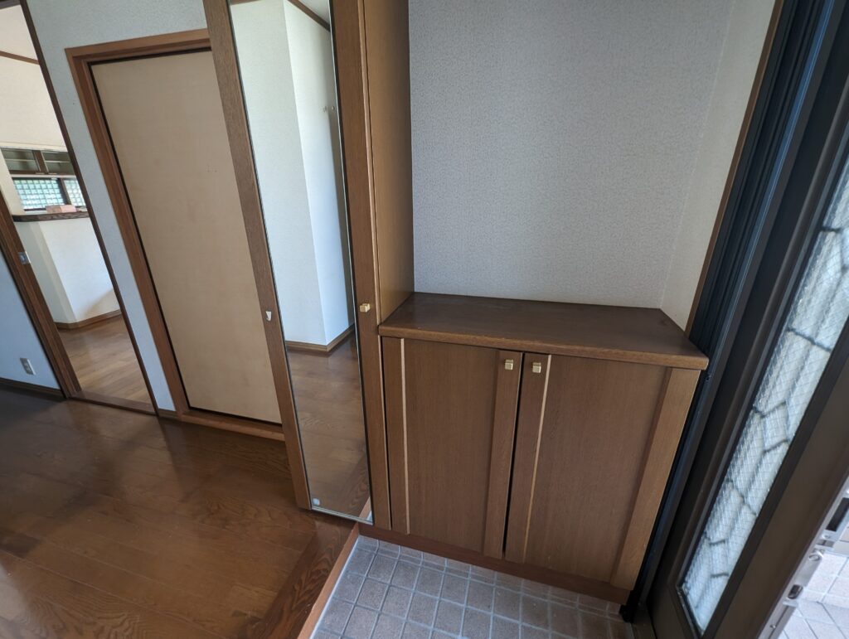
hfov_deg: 106.1
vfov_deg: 90.1
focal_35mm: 13
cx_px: 424
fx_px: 319
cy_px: 320
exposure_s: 1/23.8
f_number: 2.2
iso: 69
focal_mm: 1.95
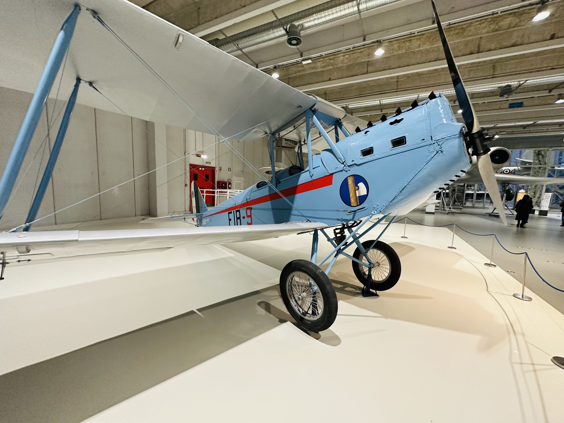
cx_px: 282
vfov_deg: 85.7
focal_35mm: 14
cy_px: 212
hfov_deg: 102.1
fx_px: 228
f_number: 2.2
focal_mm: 2.22
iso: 250
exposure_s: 1/100
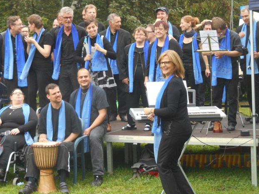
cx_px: 86
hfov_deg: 22.2
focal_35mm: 88
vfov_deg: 16.8
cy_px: 119
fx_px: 659
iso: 80
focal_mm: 9.5
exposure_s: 1/50
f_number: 4.2
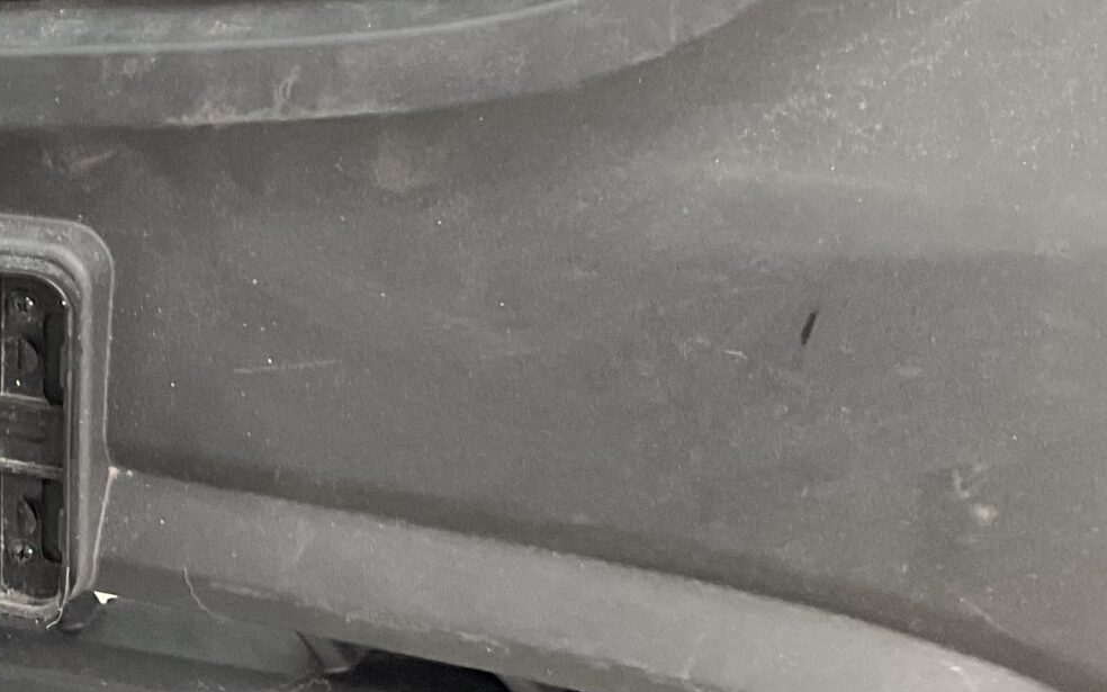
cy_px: -108
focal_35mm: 80
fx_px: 2414
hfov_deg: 23.6
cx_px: -225
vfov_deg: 15.8
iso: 64
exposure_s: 1/120
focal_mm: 3
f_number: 1.8
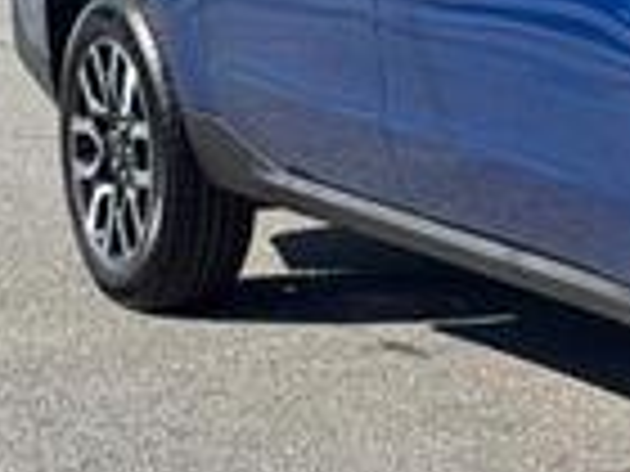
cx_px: 1044
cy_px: 99
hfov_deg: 10.9
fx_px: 3149
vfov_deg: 8.6
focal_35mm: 173
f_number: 1.78
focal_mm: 6.76
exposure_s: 1/3096
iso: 64
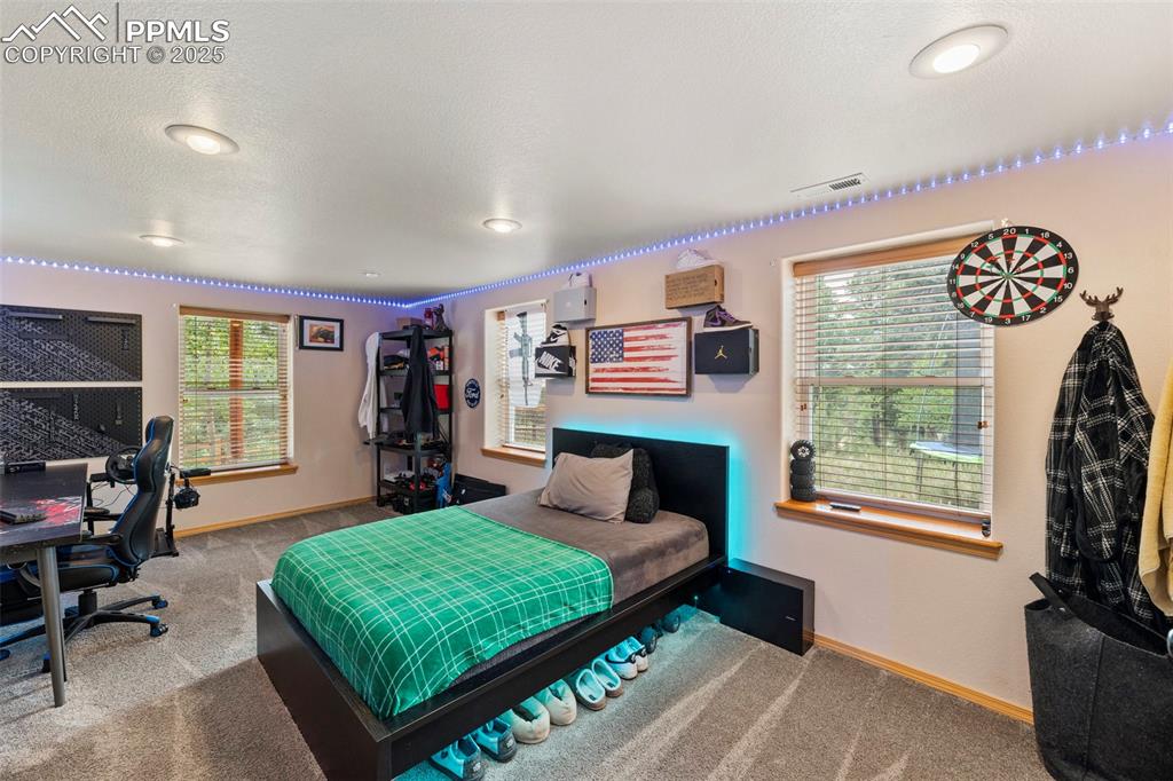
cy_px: 390
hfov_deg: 104.3
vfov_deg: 81.2
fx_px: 456
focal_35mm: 14
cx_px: 586
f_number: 8
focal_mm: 14
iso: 500
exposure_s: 1/2
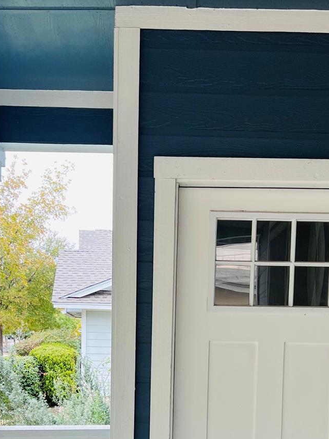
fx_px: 596
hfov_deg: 30.9
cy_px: 363
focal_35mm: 47
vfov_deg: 38.6
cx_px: 176
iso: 40
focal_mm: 5.7
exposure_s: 1/210
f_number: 1.5
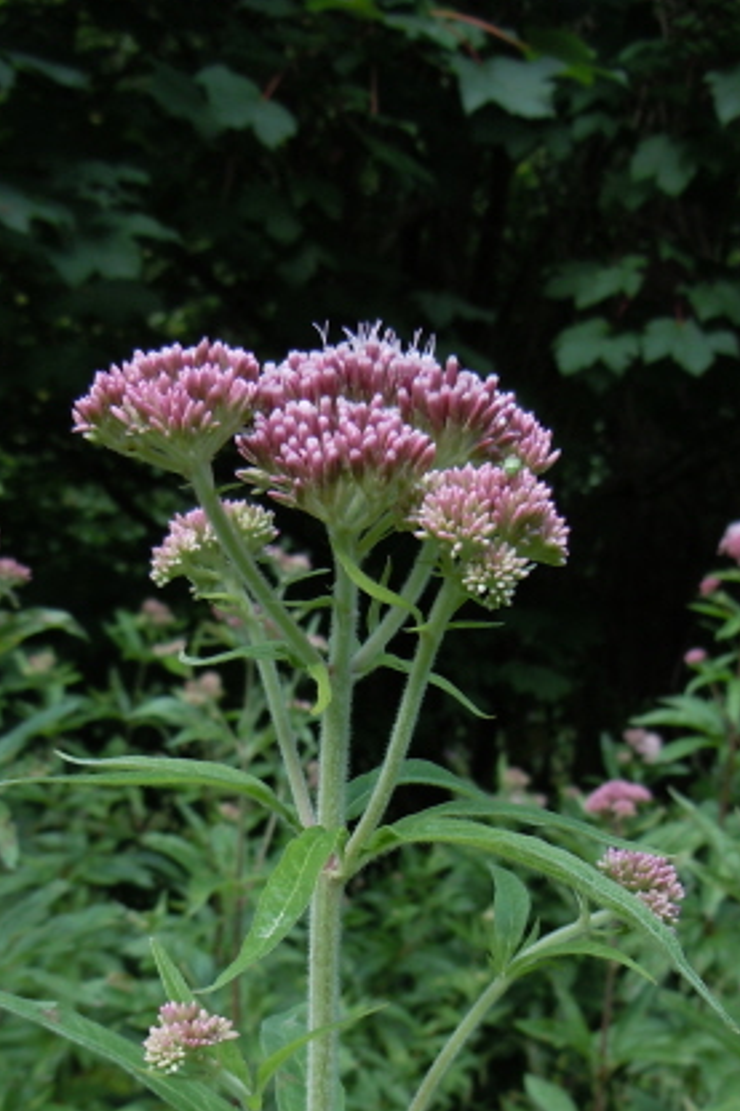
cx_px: 302
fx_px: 1481
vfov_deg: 40.0
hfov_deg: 28.0
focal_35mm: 48
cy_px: 836
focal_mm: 5.4
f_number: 3.5
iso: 100
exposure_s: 1/250
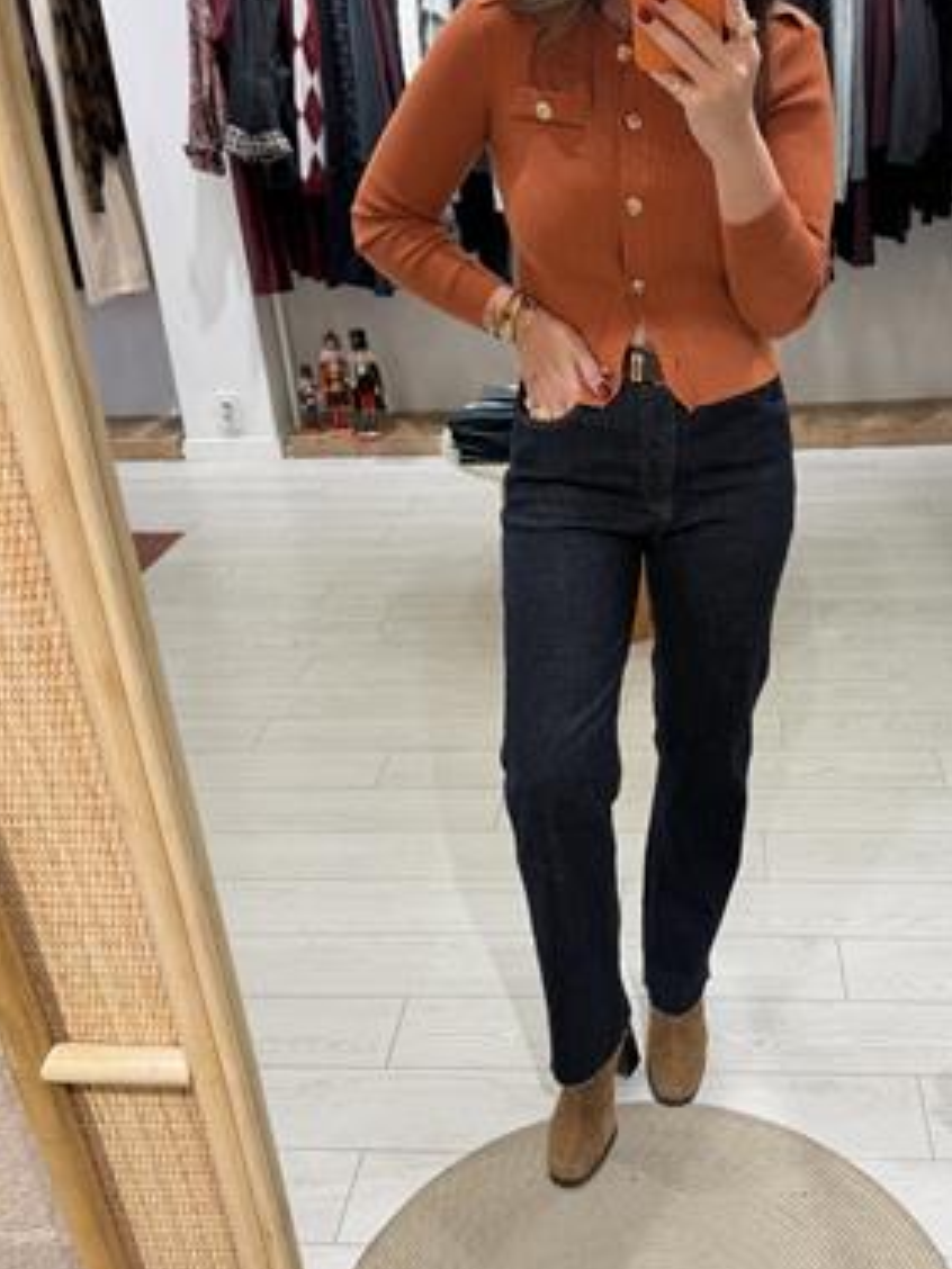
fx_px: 1247
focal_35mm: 34
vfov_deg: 53.9
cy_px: 602
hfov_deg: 41.4
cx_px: 618
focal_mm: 6.76
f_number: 1.78
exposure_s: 1/148
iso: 64
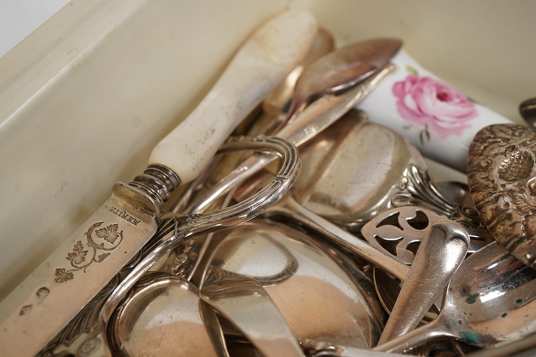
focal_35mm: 45
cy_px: 178
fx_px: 670
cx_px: 268
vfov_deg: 29.9
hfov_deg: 43.6
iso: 1250
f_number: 10
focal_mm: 30
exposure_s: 1/125
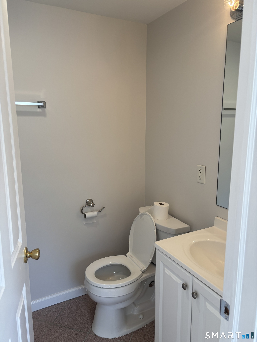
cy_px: 171
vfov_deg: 67.3
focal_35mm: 26
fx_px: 257
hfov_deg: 53.1
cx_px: 128
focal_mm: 5.96
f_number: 1.6
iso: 40
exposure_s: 1/120
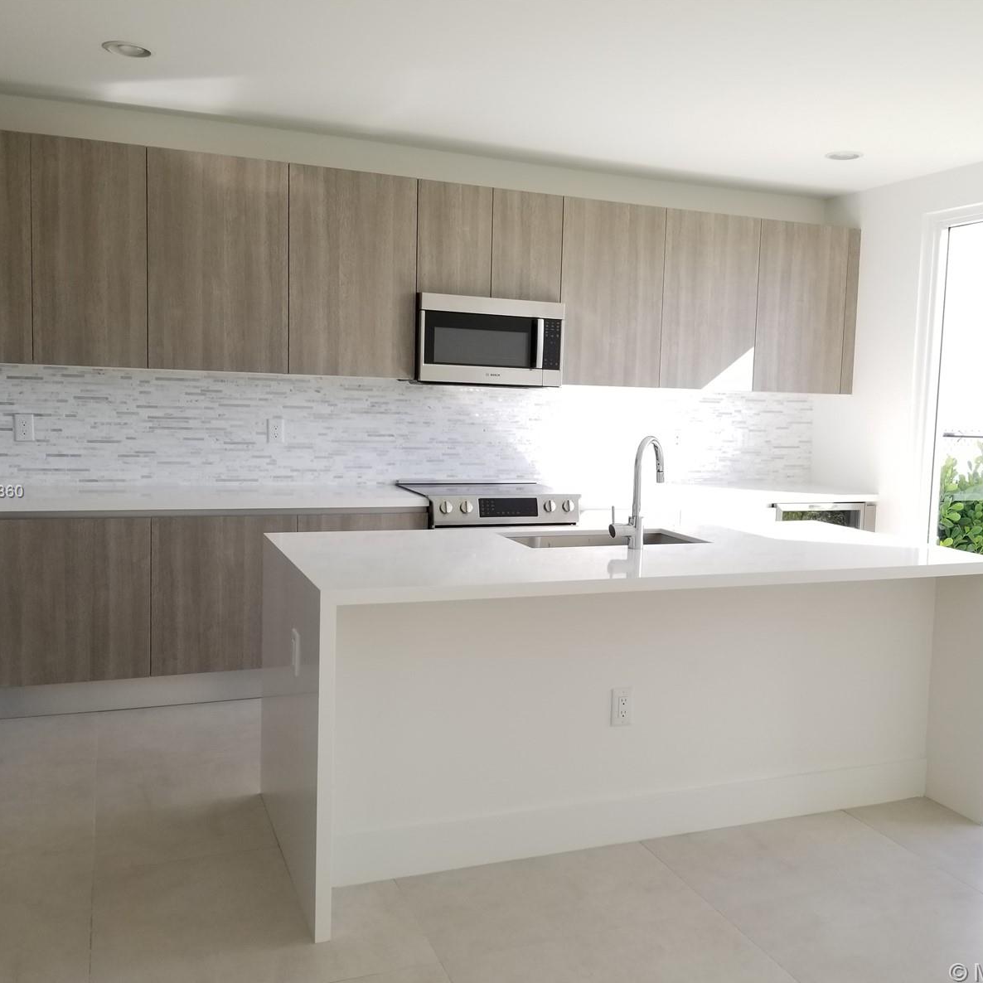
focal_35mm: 31
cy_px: 492
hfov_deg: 52.4
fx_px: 996
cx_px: 555
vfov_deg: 52.5
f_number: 1.7
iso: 50
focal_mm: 4.3
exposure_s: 1/221
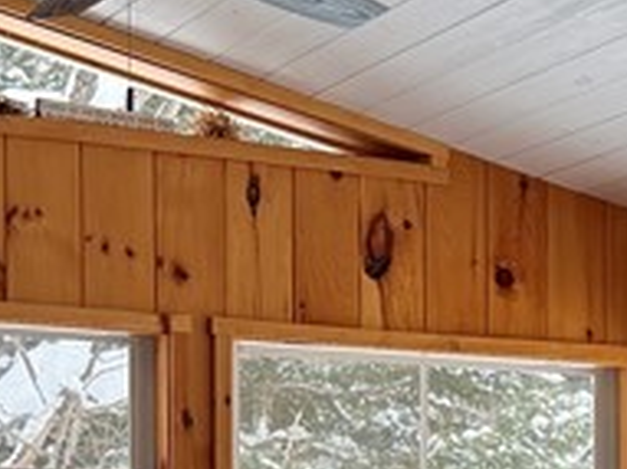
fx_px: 2335
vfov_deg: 11.2
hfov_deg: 15.1
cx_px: 548
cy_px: 597
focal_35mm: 129
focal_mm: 6.76
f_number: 1.78
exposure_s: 1/193
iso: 100
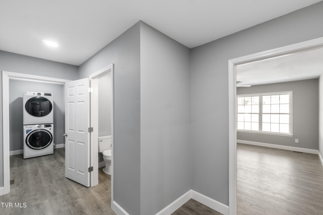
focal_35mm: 15
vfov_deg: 77.3
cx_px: 162
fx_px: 135
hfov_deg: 100.4
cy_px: 108
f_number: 8
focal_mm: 10
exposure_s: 1/10
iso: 320
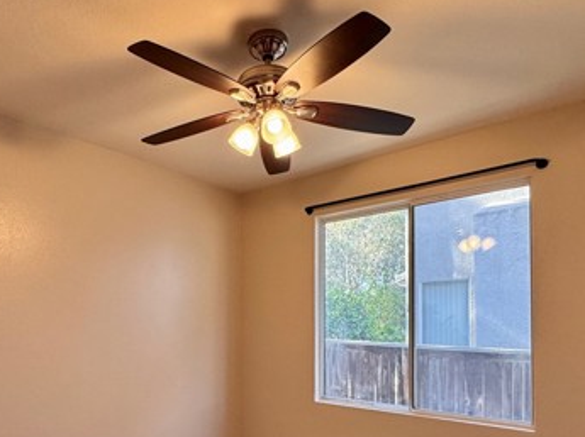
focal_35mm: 26
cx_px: 246
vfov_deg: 51.2
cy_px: 317
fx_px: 439
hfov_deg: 66.9
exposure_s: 1/120
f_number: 2.2
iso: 160
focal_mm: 2.22
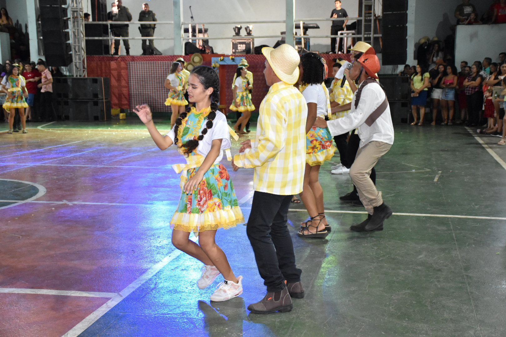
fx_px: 717
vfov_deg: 26.5
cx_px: 253
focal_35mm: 51
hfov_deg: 38.9
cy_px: 168
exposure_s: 1/100
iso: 3200
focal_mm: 34
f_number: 4.2
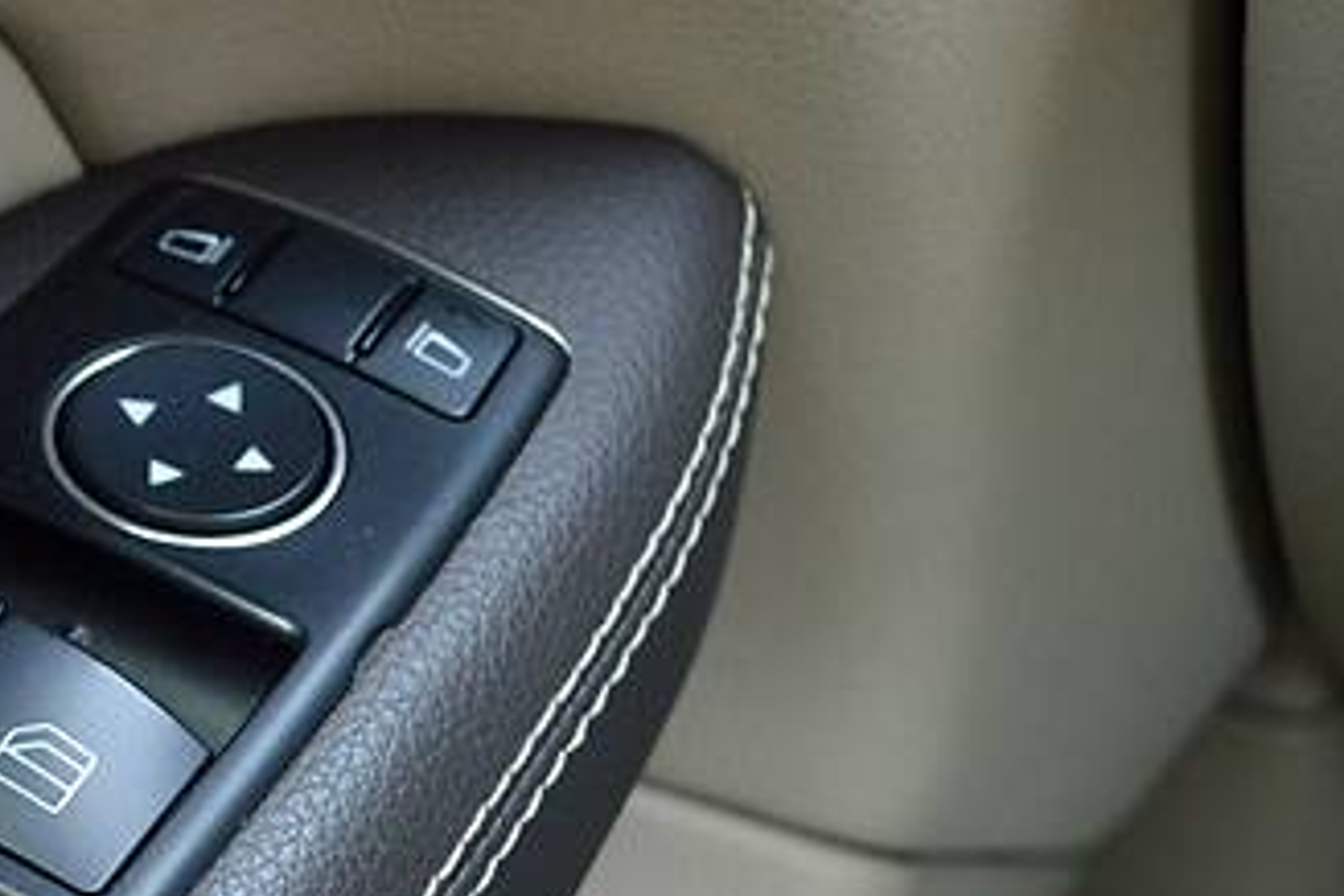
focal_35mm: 132
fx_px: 4928
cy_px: 797
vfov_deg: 10.3
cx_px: -247
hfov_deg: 15.0
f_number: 5
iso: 800
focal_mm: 36
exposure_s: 1/60
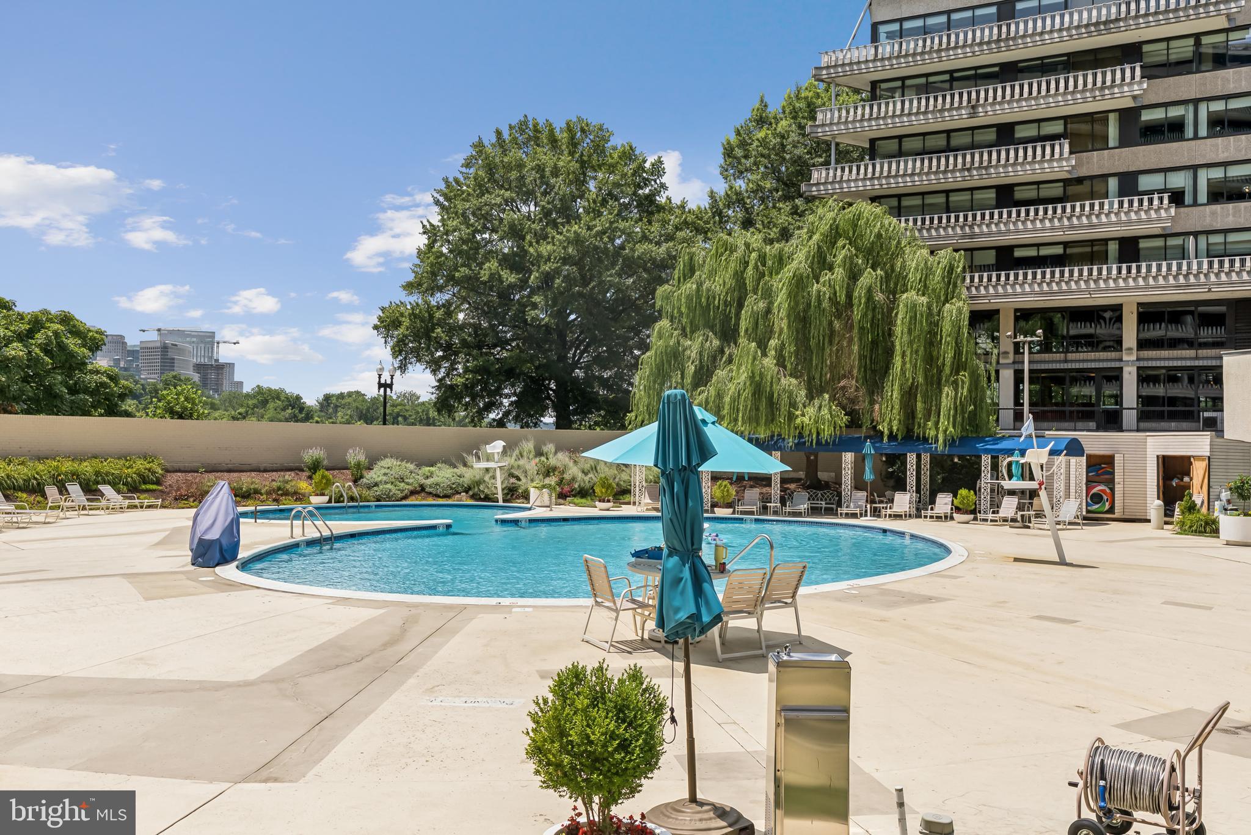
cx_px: 626
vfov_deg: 41.1
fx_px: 1112
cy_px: 418
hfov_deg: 58.7
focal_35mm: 32
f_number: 10
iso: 80
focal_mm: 32
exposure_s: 1/160
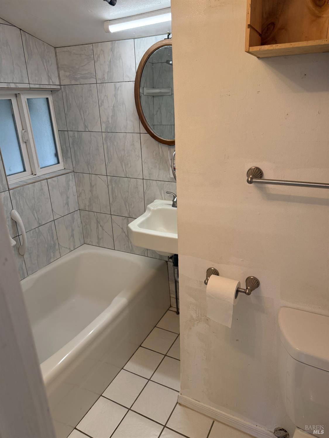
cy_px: 219
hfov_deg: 56.8
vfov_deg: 71.6
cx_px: 164
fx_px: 304
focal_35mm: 24
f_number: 1.78
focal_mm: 6.76
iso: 160
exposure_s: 1/232
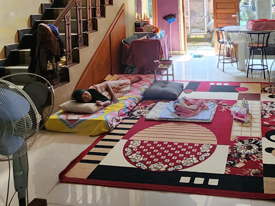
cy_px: -5
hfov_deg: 50.2
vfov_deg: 36.2
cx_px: 210
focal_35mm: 35
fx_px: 278
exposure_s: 1/33
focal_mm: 2.2
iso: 320
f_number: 2.2
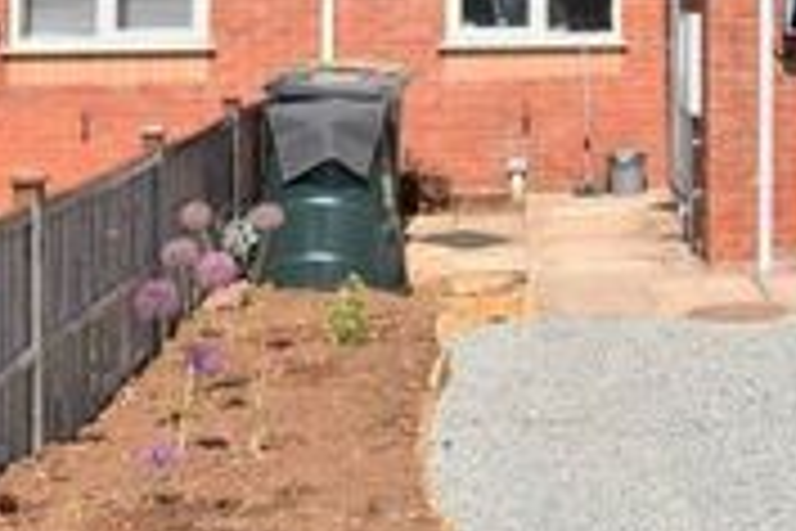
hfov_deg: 24.1
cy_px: -88
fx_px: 1702
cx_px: 935
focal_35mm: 77
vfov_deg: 17.0
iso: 100
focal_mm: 13
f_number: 8
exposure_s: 1/200
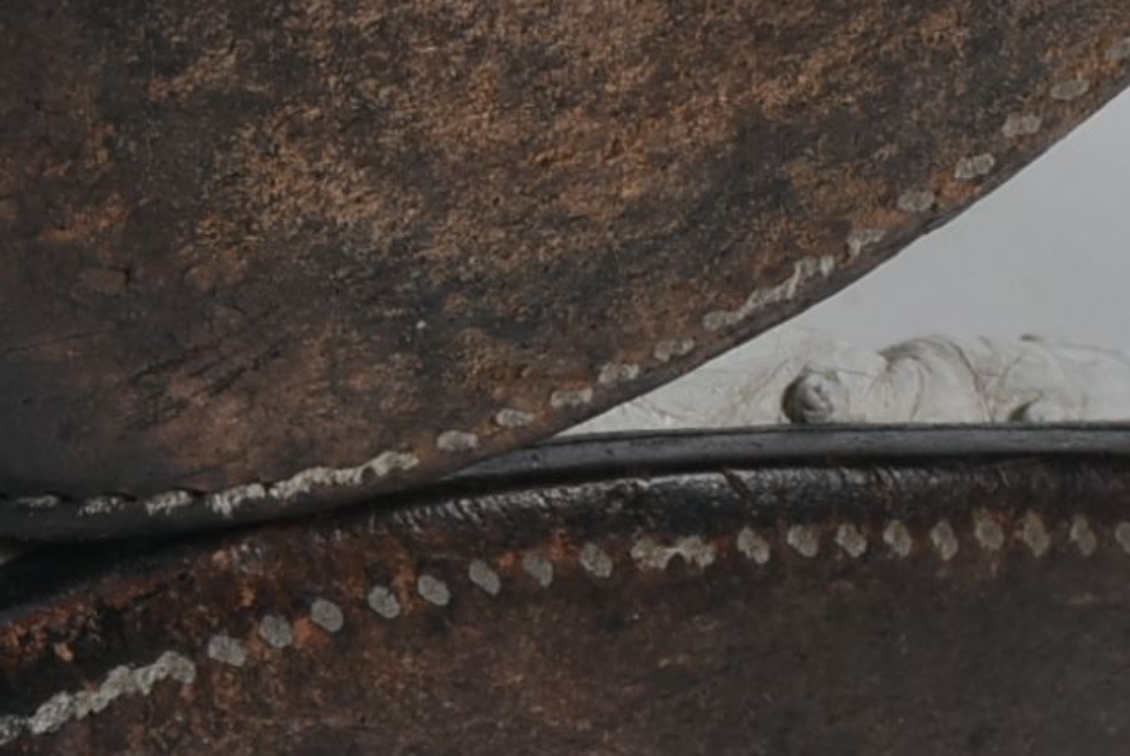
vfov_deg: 2.4
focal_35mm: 564
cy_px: 234
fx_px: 17719
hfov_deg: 3.6
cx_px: -270
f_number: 13
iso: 200
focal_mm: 80
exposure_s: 1/125
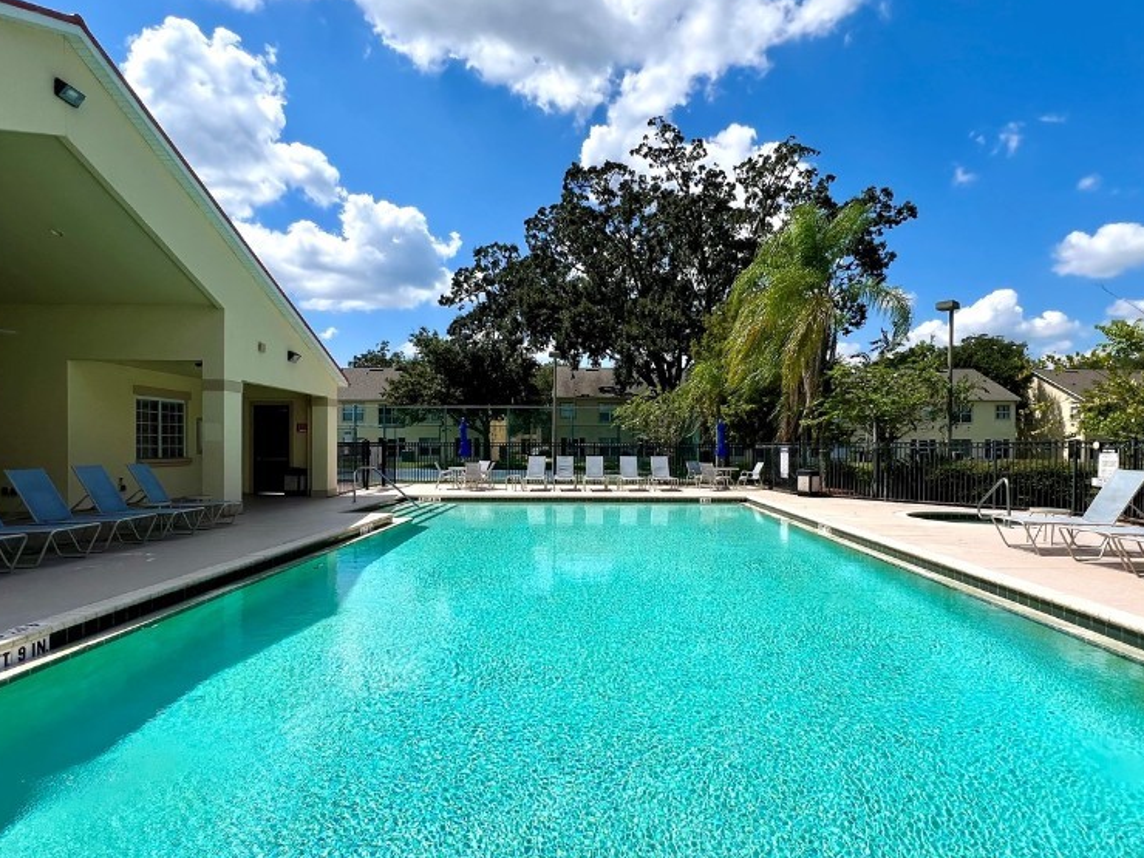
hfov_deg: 87.7
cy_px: 450
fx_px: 595
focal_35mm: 18
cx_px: 597
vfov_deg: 71.6
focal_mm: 1.57
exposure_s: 1/2370
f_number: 1.8
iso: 32
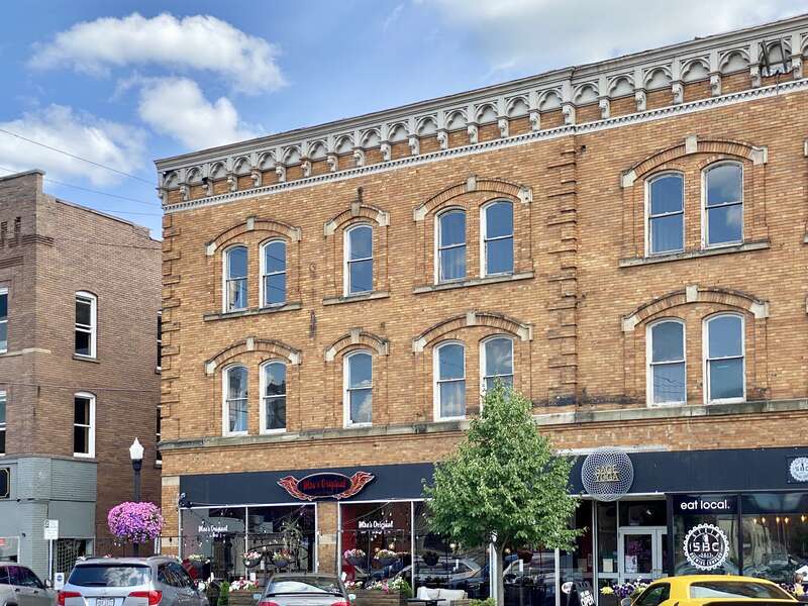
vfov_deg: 28.0
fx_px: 1214
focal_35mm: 52
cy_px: 303
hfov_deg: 36.8
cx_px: 404
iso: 20
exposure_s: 1/905
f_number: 2
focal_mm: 6
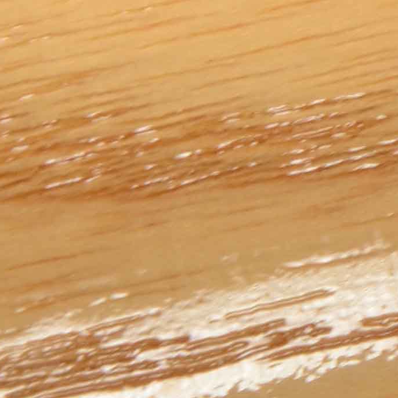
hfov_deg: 1.8
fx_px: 12488
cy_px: -10
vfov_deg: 1.8
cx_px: 849
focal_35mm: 960
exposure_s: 1/160
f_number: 16
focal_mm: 105
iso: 200
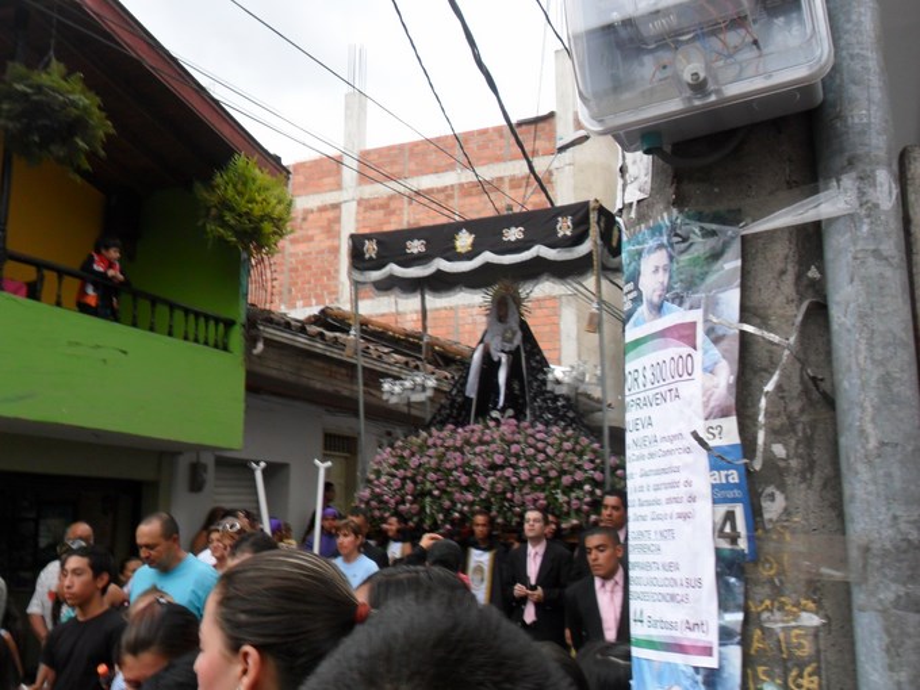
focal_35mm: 37
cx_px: 460
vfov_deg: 38.7
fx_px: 983
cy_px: 345
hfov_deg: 50.1
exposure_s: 1/30
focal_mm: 6.6
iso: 160
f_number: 4
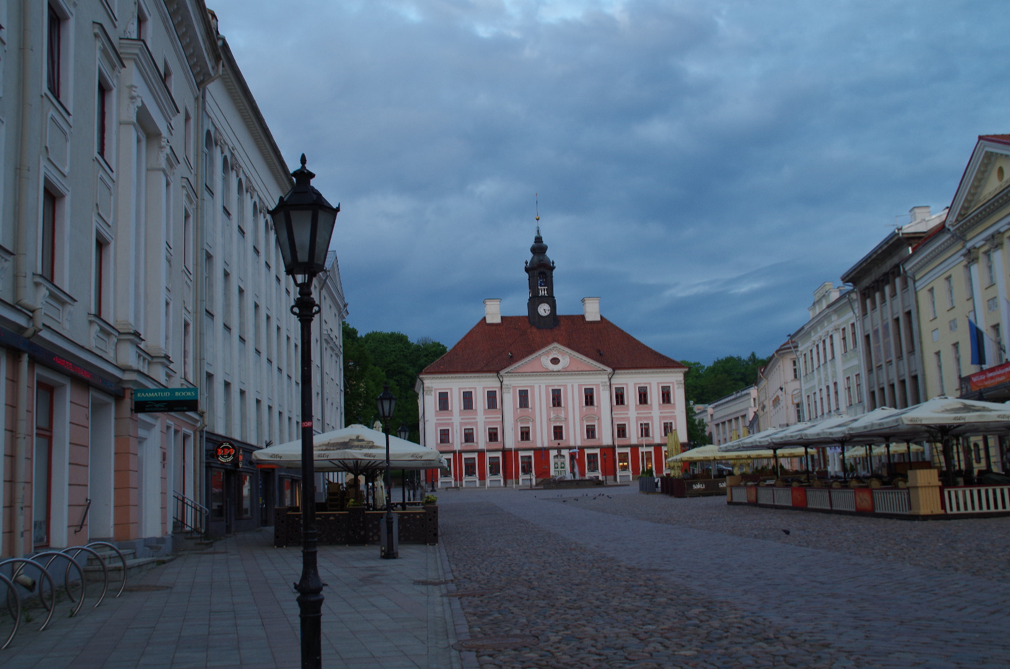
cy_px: 334
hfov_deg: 53.2
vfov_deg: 36.7
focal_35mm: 36
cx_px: 505
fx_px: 1008
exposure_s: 1/50
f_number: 8
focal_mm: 24
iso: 250
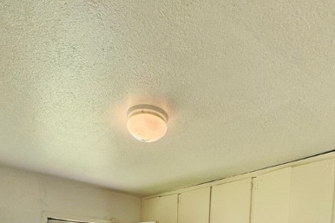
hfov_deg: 63.7
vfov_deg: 32.3
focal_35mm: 29
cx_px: 174
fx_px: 270
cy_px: 298
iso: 100
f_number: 2.2
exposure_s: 1/120
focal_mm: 2.22
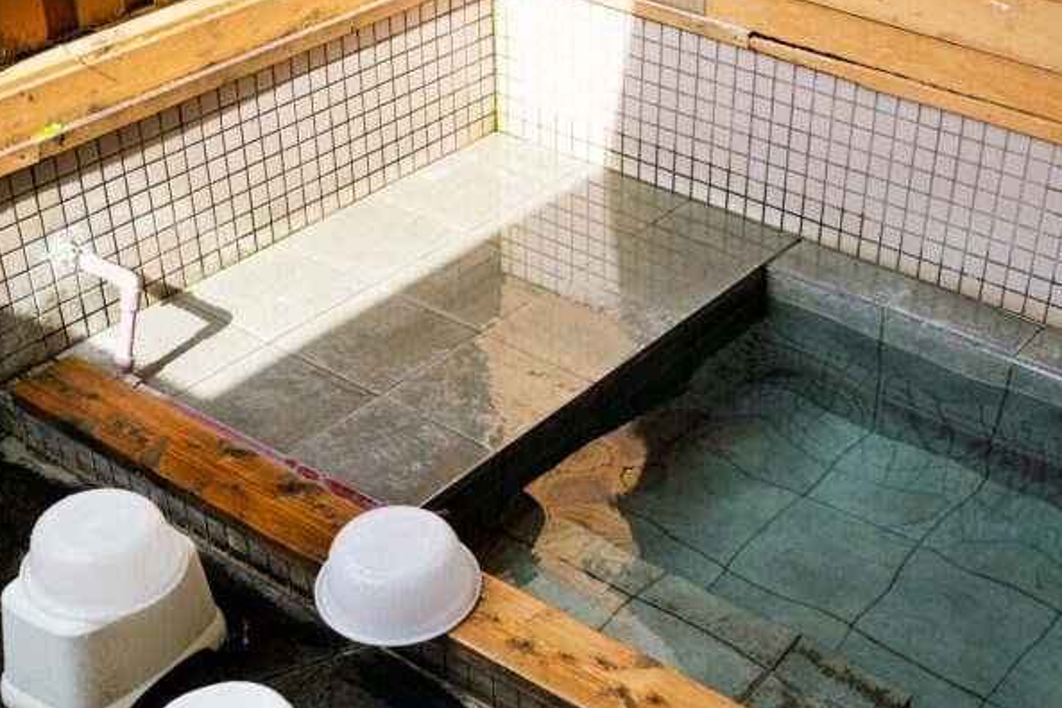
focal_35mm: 54
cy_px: 456
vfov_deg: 25.0
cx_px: 675
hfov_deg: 36.6
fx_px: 1592
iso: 100
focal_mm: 40
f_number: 4
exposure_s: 1/160
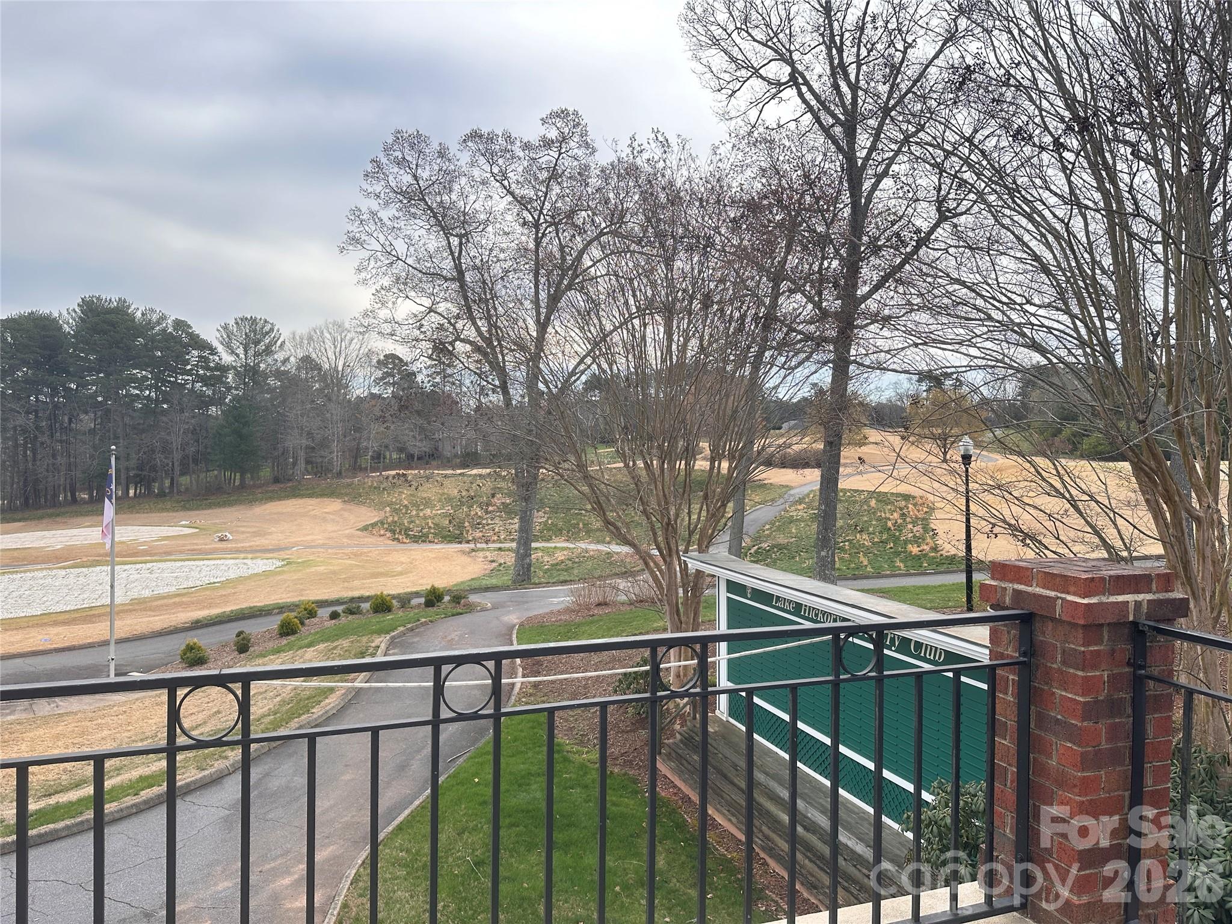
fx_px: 854
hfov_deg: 71.6
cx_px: 616
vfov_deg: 56.8
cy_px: 462
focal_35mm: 24
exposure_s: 1/2028
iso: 80
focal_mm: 6.86
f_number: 1.78
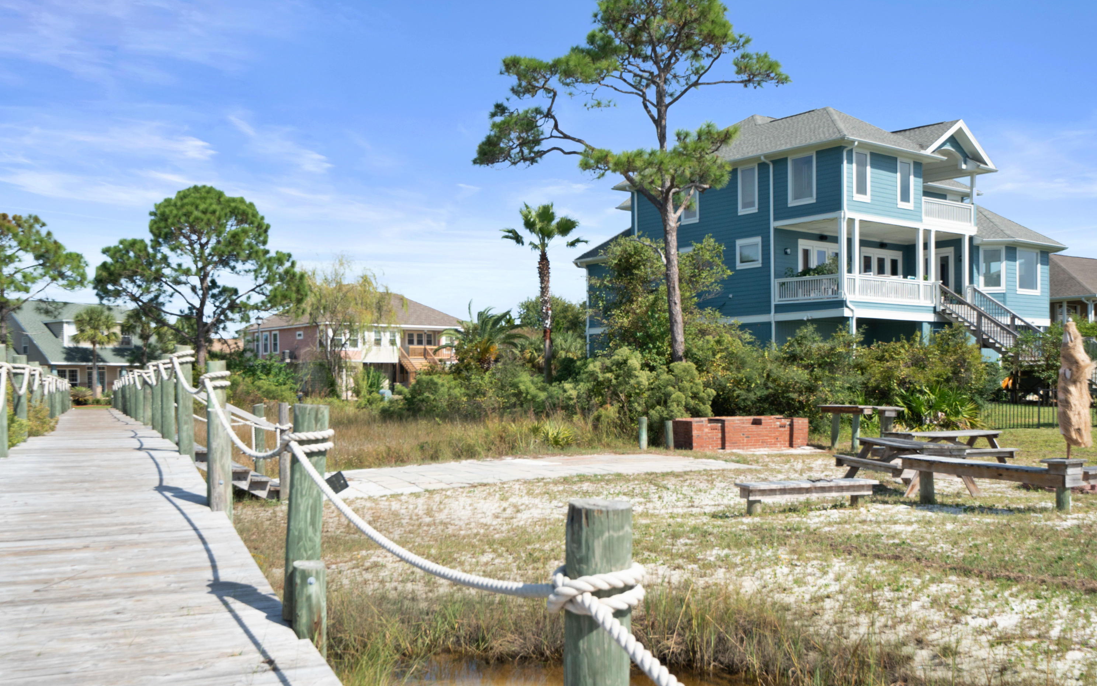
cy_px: 364
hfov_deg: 52.8
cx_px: 547
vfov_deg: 34.4
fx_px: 1106
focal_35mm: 37
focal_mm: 24
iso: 320
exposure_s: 1/500
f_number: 8
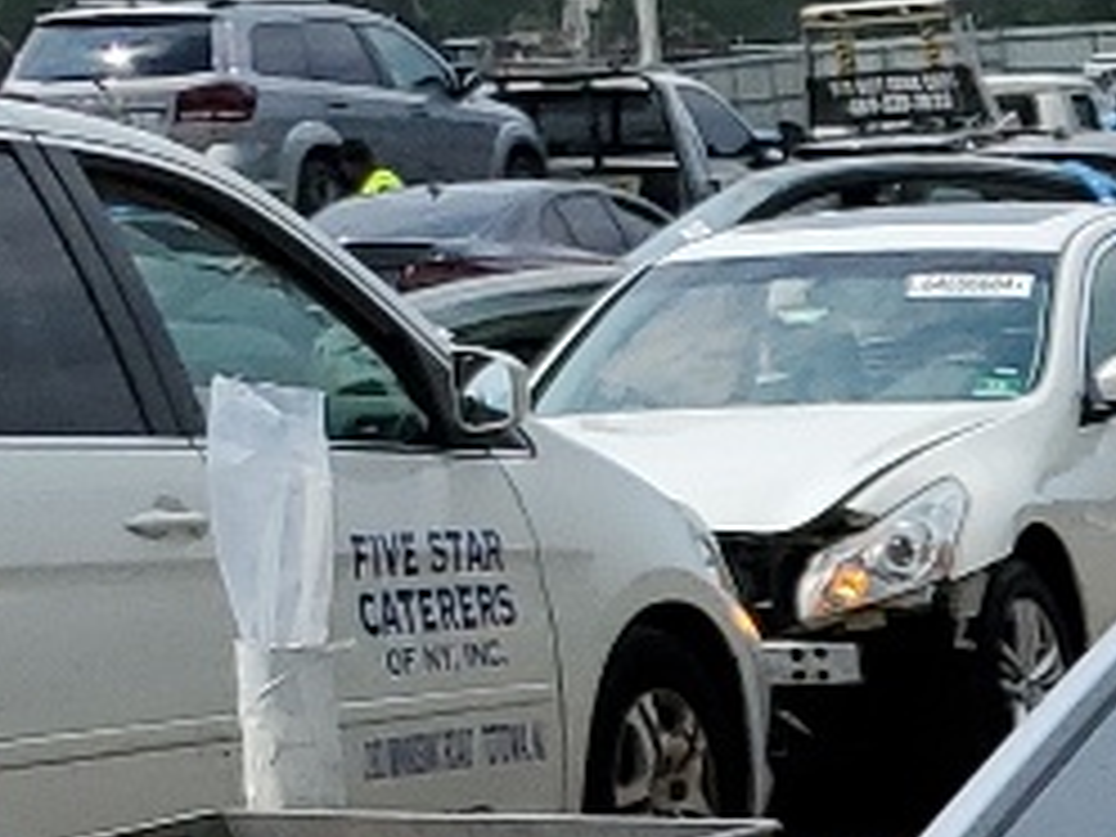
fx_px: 5416
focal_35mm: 168
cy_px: 2308
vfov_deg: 7.9
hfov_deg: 10.3
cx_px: 2632
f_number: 1.5
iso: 50
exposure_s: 1/5000
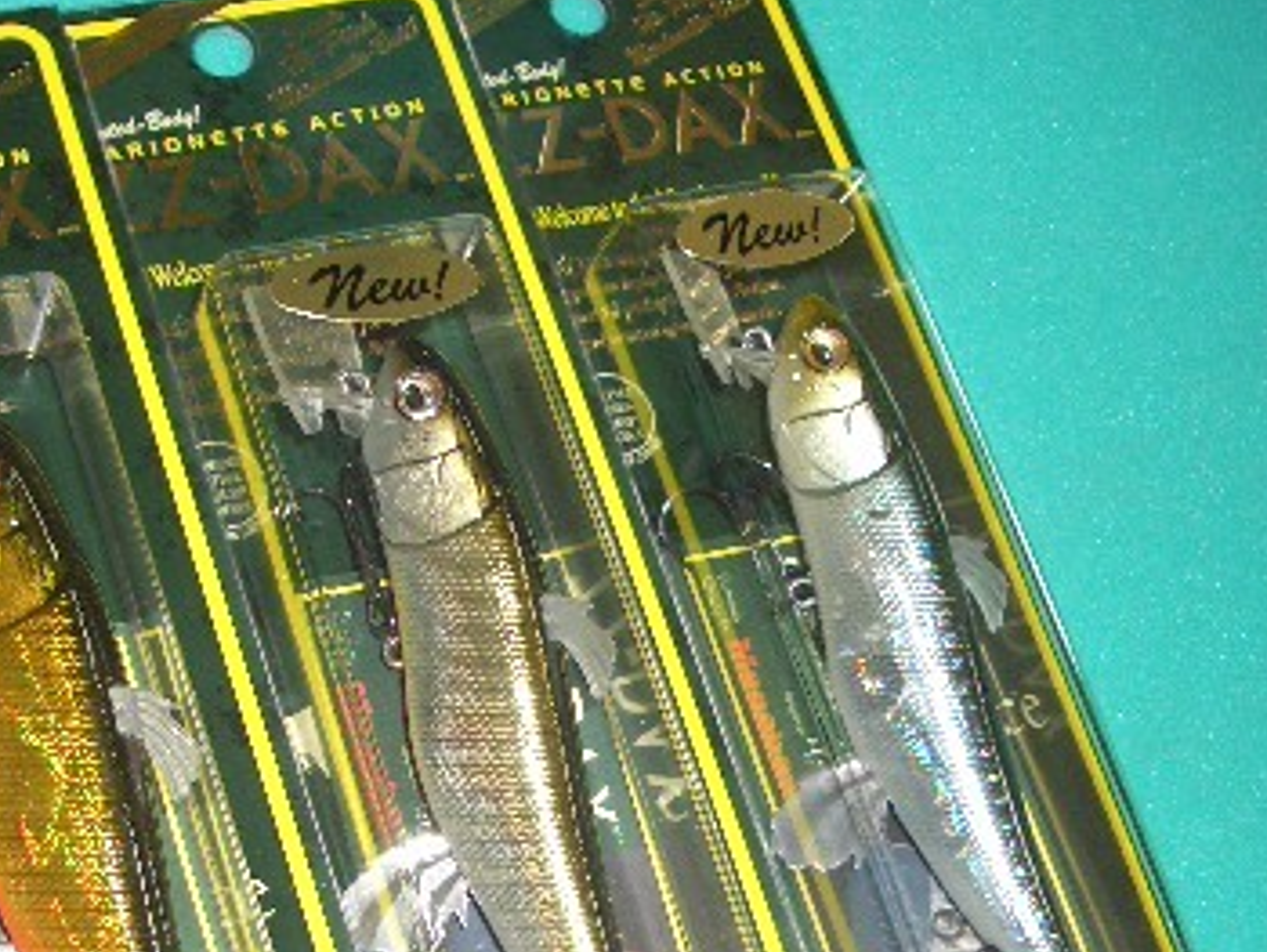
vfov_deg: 22.7
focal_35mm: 64
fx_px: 2344
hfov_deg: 30.0
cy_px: 753
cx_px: 424
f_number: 2.6
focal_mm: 5.8
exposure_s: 1/60
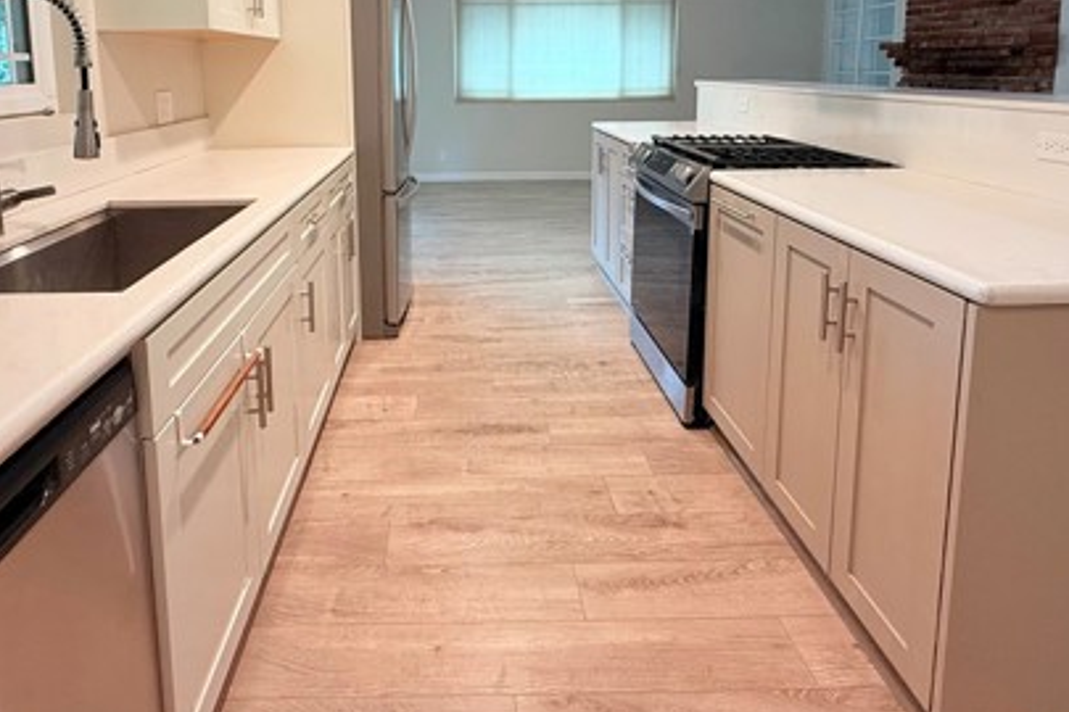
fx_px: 683
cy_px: 156
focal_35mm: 23
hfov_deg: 75.7
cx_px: 462
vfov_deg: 52.0
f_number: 2.2
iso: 200
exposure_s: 1/120
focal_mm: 2.22
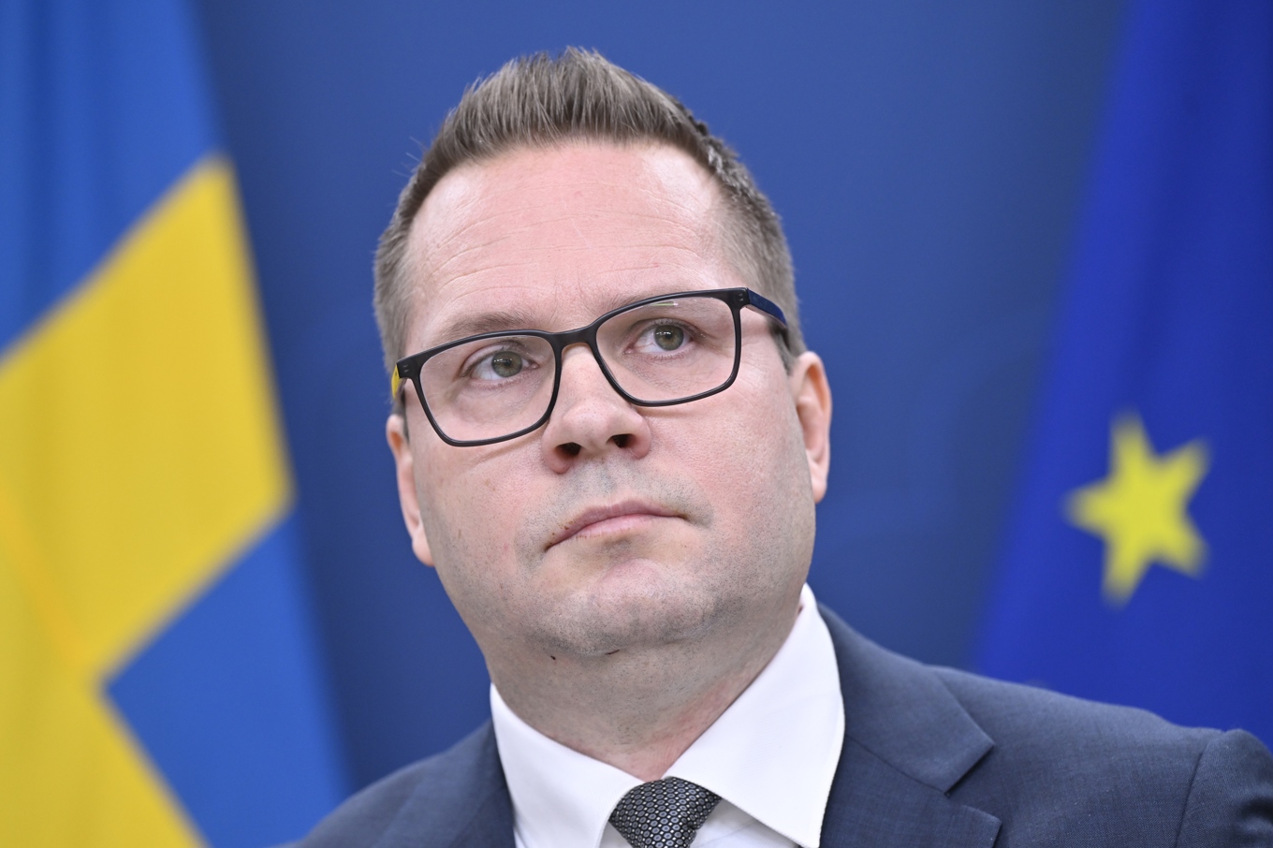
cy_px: 424
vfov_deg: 6.9
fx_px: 7070
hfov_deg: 10.3
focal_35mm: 200
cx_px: 636
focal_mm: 200
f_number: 4
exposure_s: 1/250
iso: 1250
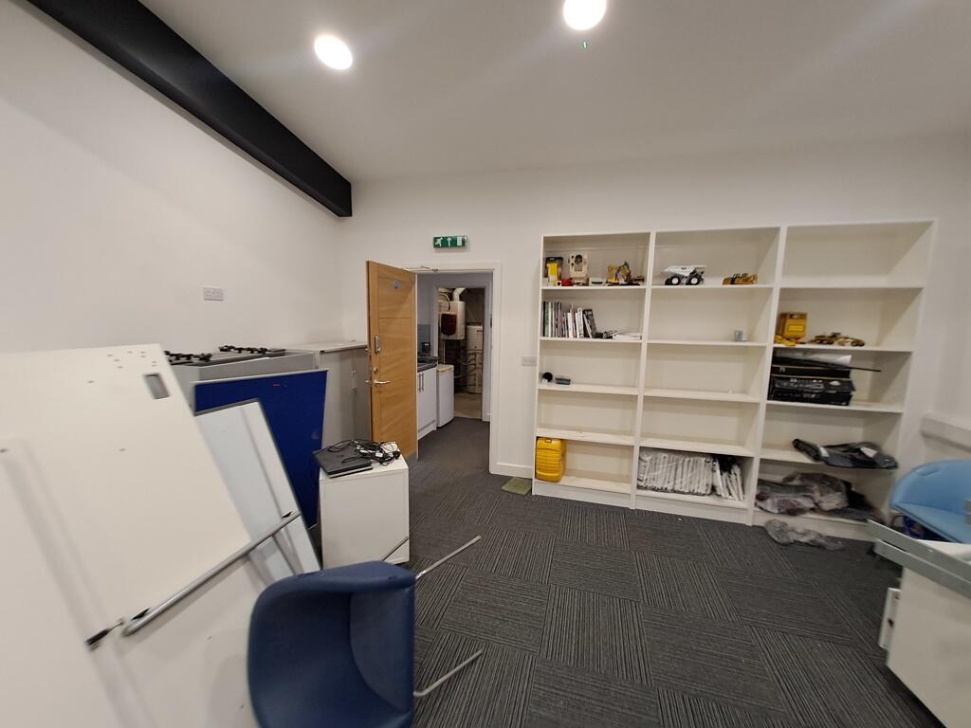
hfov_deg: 106.2
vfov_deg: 89.9
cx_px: 486
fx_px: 365
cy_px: 364
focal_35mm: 13
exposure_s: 1/50
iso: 125
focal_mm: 1.42
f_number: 2.2
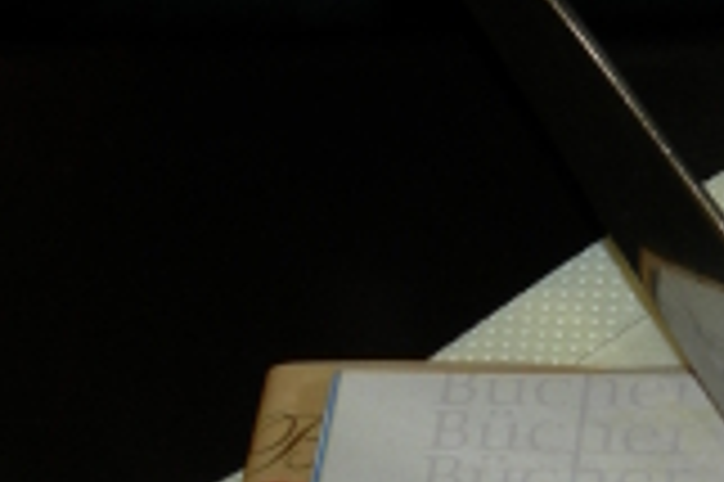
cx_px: 711
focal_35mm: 228
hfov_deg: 9.0
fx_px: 4581
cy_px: 430
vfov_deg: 6.0
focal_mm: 13.7
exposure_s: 1/60.1
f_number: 3.5
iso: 64
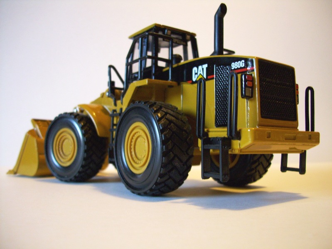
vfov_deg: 41.8
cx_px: 166
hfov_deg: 54.0
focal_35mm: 34
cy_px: 124
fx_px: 326
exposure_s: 1/6
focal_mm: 5.7
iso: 160
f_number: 2.9
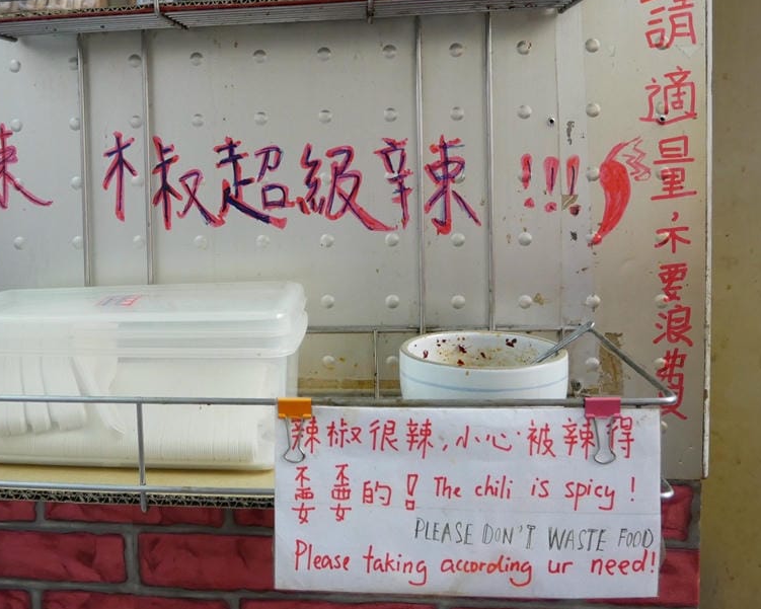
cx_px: 254
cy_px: 219
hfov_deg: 49.4
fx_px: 811
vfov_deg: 40.8
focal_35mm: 36
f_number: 3.5
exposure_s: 1/60
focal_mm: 12
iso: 1250
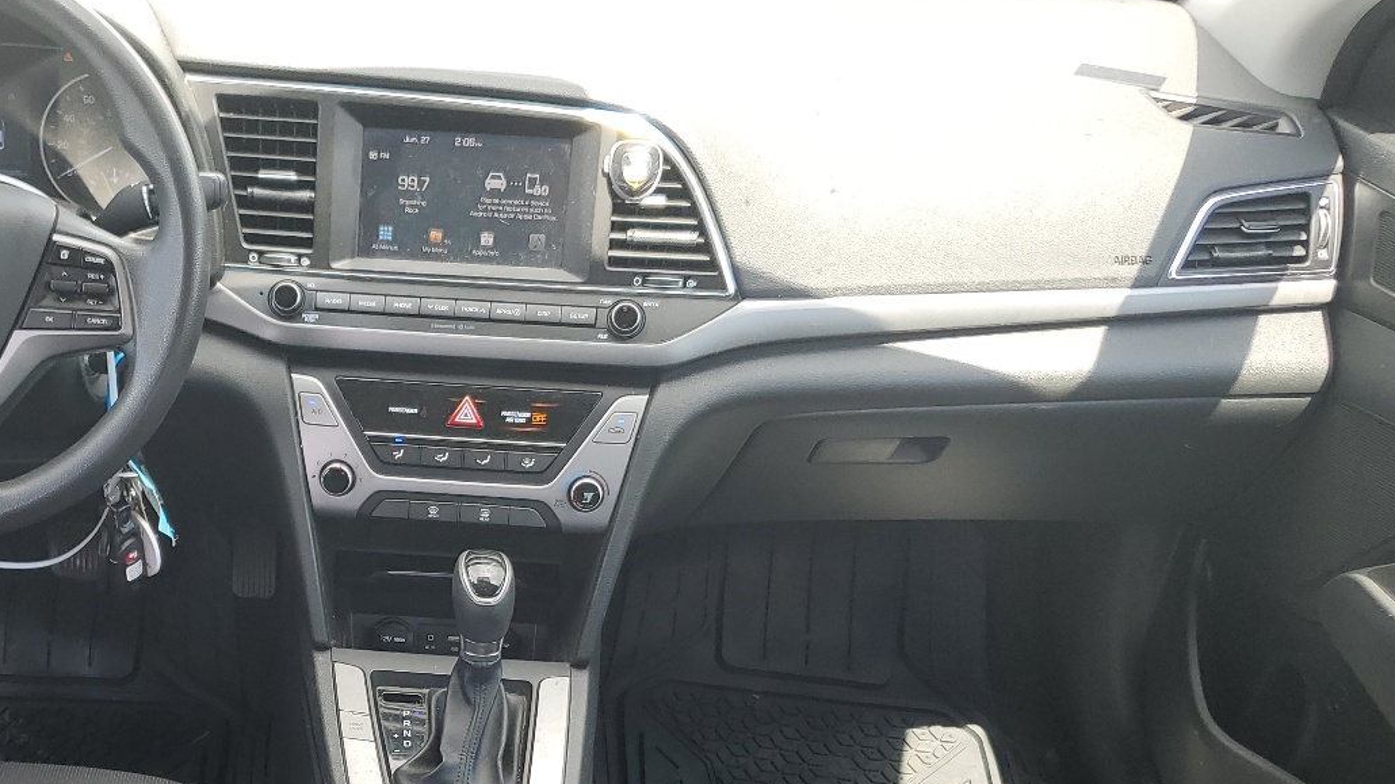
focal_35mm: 44
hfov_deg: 45.3
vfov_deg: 26.1
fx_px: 1627
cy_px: 727
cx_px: 408
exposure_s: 1/244
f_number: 1.5
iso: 50
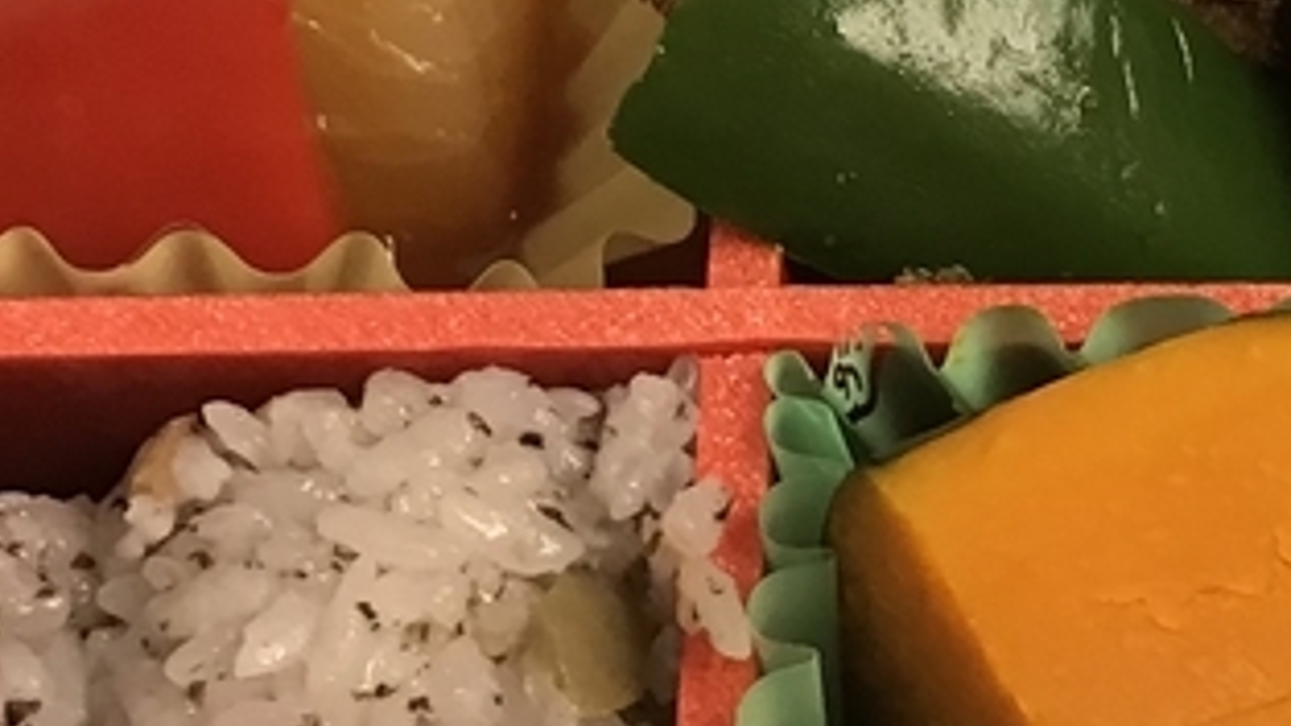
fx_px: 4005
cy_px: 256
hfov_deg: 17.6
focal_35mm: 117
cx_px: 1489
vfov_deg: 10.4
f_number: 1.8
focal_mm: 3.99
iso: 40
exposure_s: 1/15
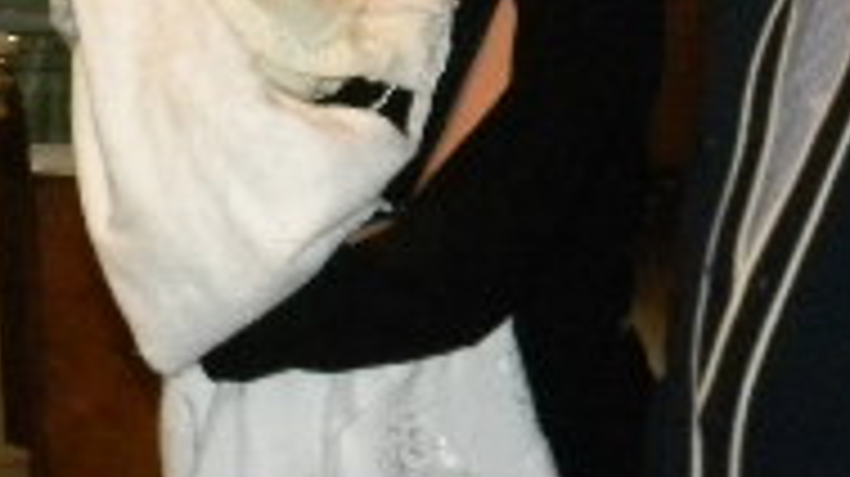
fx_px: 2905
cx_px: 49
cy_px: 54
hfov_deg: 16.4
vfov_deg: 9.3
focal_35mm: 129
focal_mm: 5
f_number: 3.5
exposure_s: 1/26
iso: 400
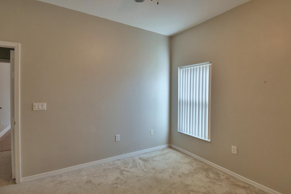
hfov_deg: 93.2
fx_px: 137
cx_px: 152
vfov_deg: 70.4
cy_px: 95
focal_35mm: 17
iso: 280
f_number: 4.5
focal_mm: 10
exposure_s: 1/125
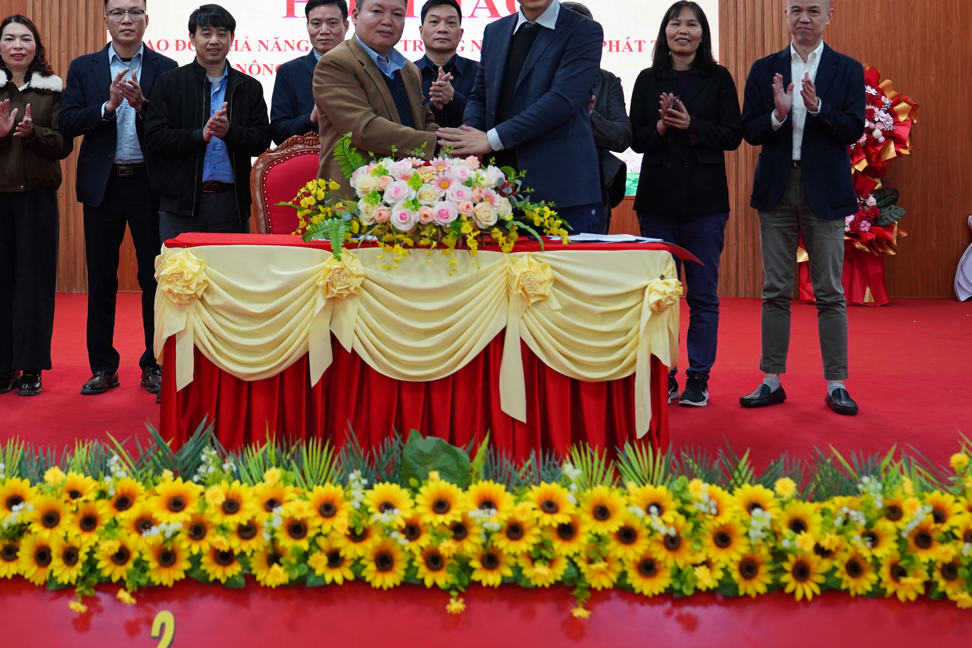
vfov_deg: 26.4
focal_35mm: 50
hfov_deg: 39.2
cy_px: 104
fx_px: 1350
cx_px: 344
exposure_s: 1/160
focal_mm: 28
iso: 1600
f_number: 3.2
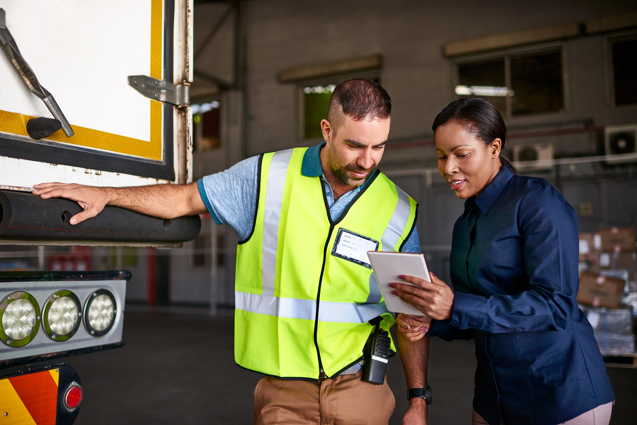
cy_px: 212
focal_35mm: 35
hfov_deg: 54.4
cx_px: 318
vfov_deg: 37.9
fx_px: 619
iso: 640
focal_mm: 35
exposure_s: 1/1000
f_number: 2.2
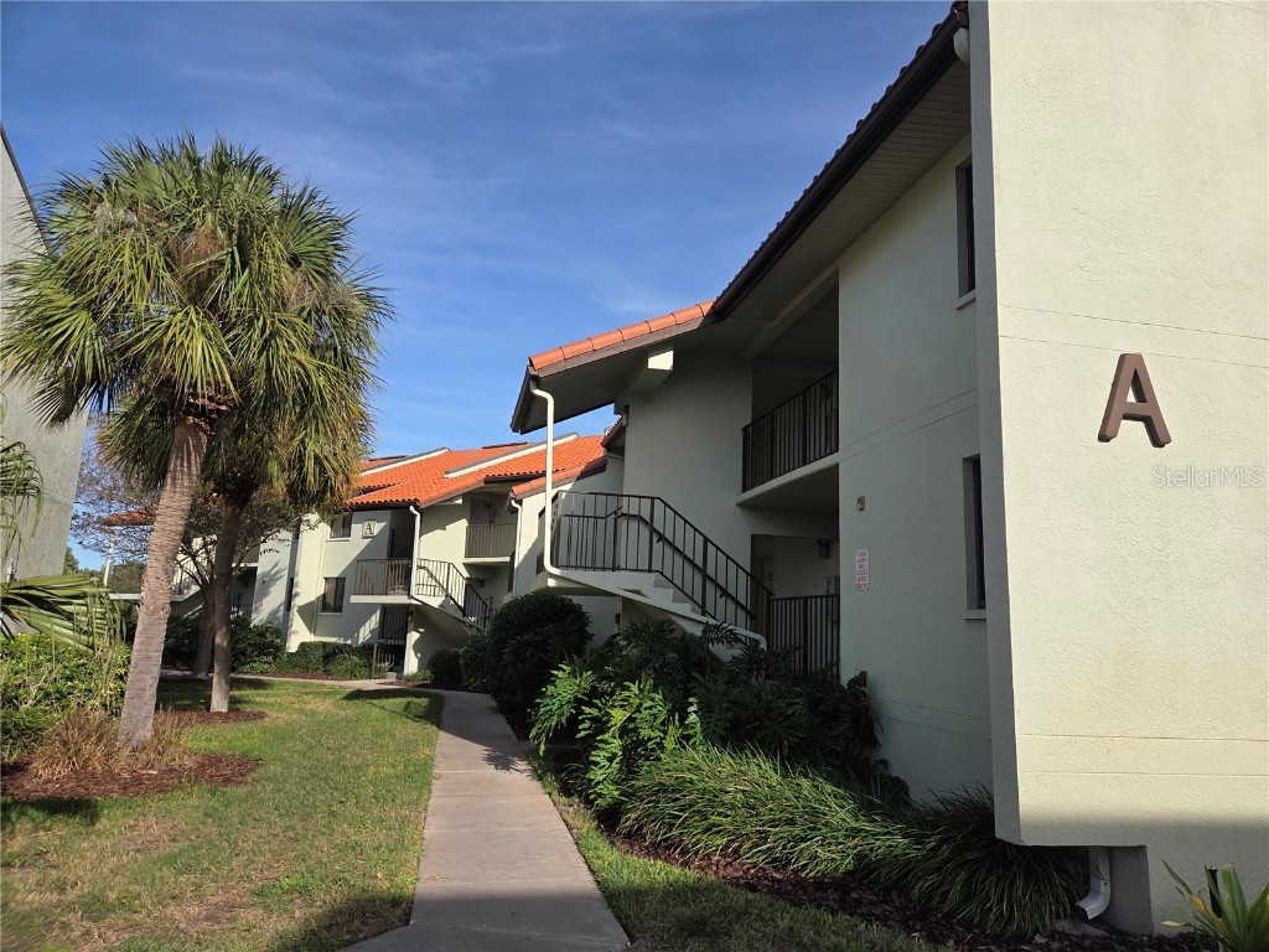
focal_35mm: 23
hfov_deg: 73.9
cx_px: 634
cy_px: 476
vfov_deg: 58.9
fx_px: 843
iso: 80
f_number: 1.8
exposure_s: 1/6217
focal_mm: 5.4
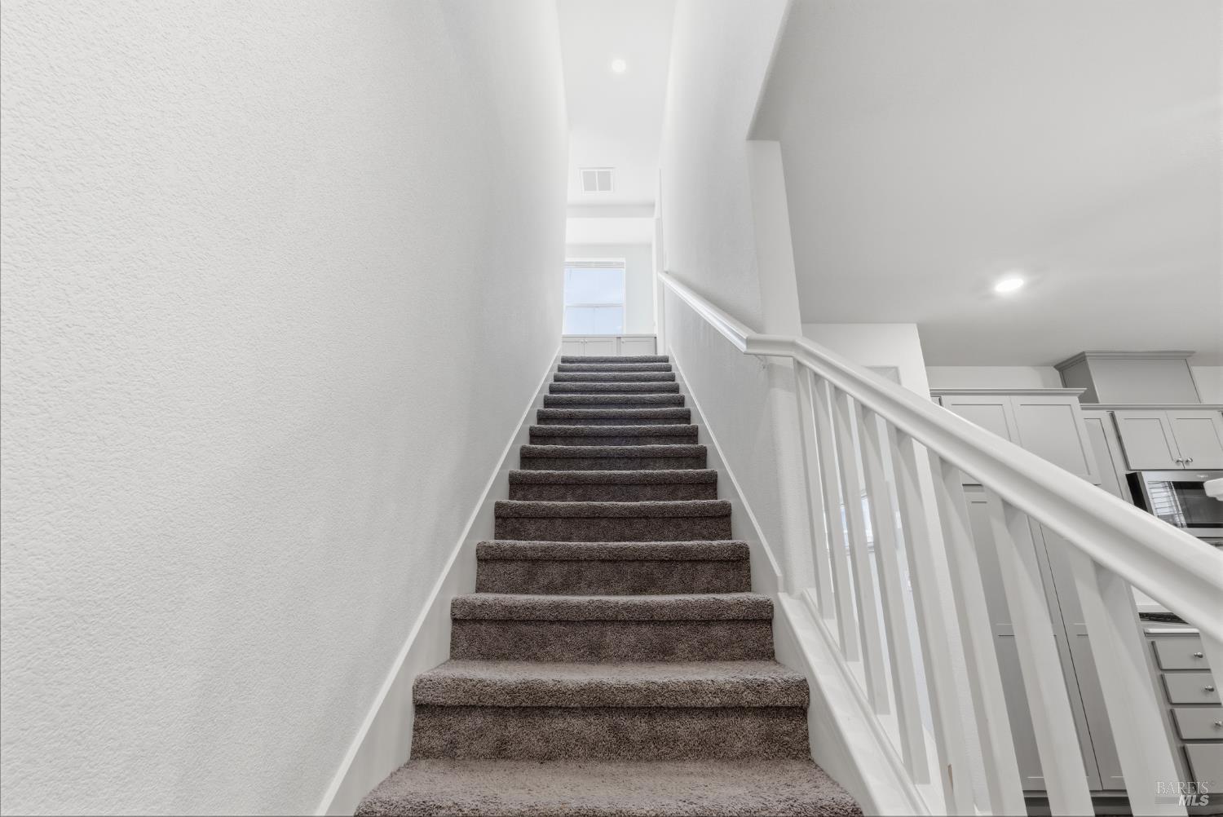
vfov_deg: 73.8
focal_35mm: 16
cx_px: 612
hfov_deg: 96.7
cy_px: 408
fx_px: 544
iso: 100
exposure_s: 1/20
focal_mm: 16
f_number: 11
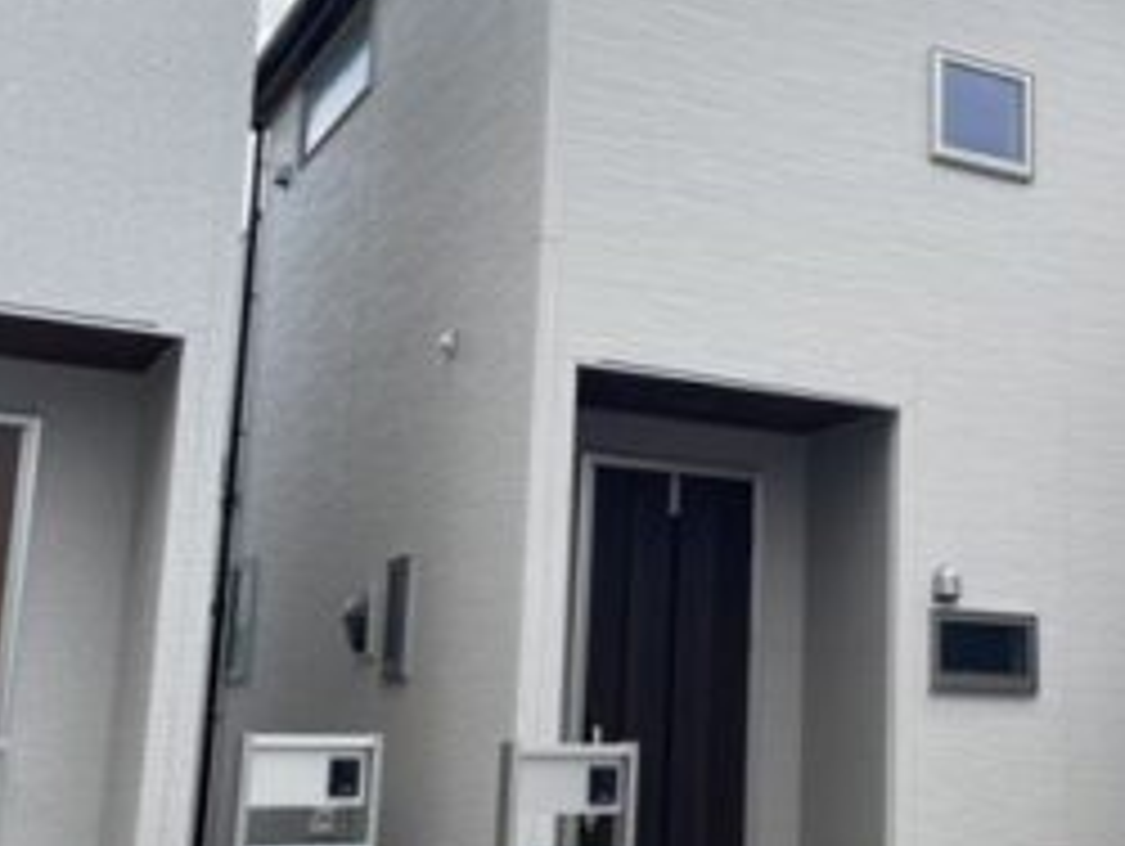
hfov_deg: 36.8
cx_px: 900
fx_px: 1627
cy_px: 452
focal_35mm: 50
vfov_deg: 29.1
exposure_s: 1/969
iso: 32
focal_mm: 5.1
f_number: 1.6
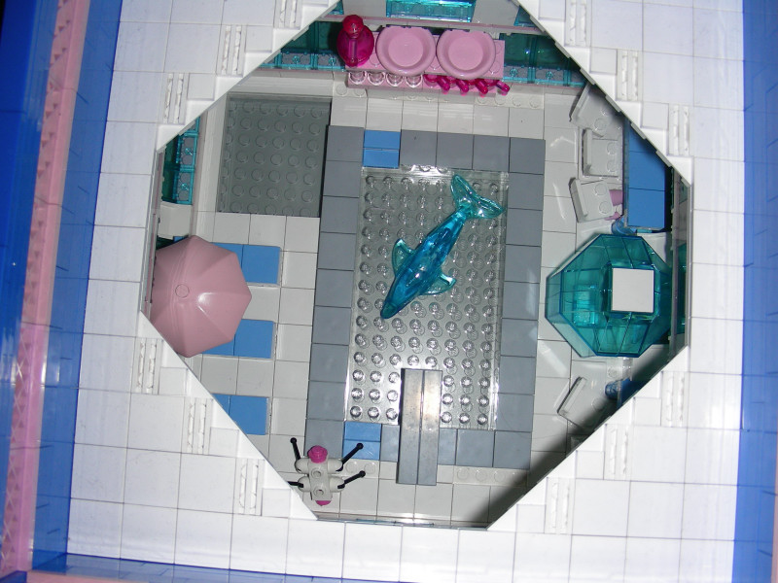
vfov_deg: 37.7
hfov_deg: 49.0
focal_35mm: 38
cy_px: 292
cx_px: 389
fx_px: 854
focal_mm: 6.3
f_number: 3.5
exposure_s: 1/60.1
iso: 50
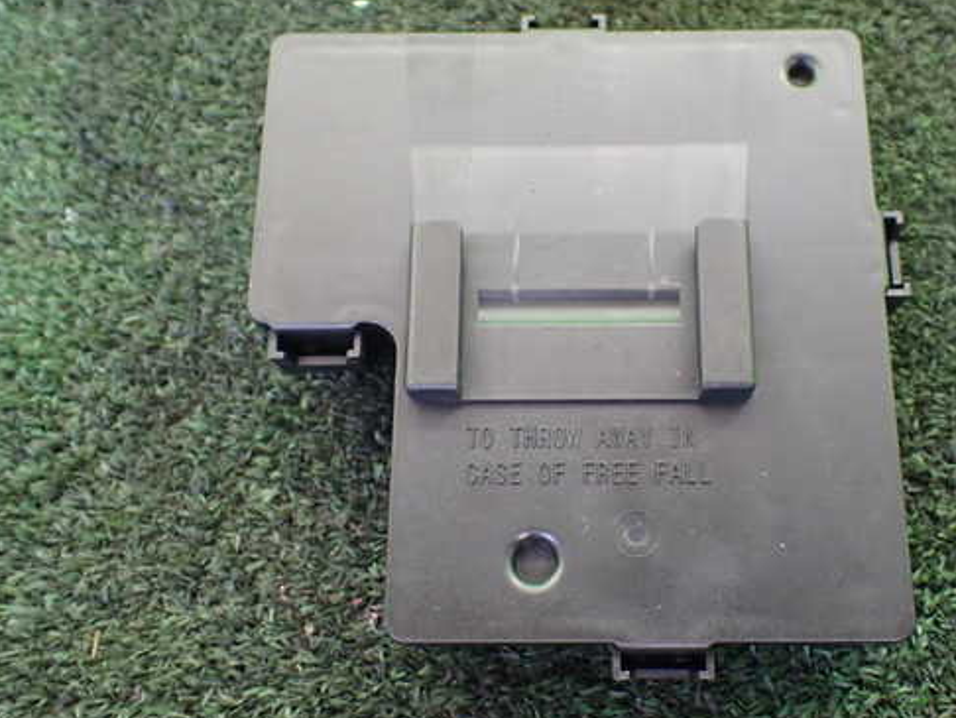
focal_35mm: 37
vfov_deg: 38.7
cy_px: 338
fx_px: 1022
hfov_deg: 49.8
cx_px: 574
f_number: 2.3
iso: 640
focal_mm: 5.4
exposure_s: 1/125
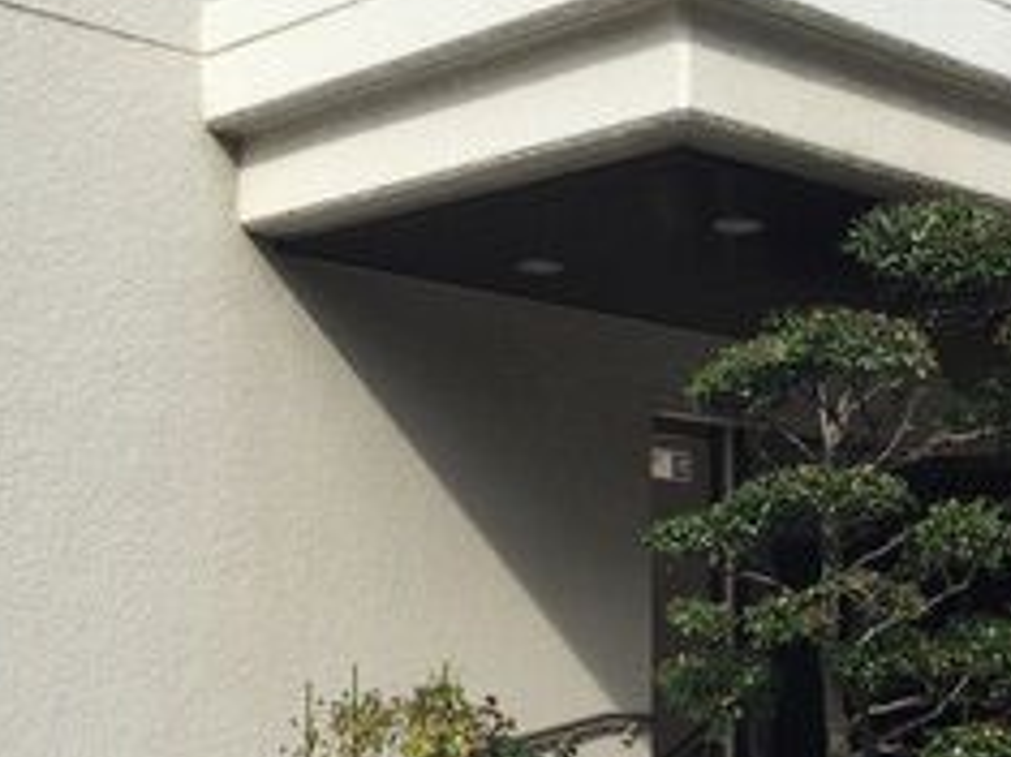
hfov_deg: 26.3
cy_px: 555
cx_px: 581
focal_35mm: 74
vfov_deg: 19.8
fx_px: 2160
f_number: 2.2
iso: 32
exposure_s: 1/1980
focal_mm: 4.15
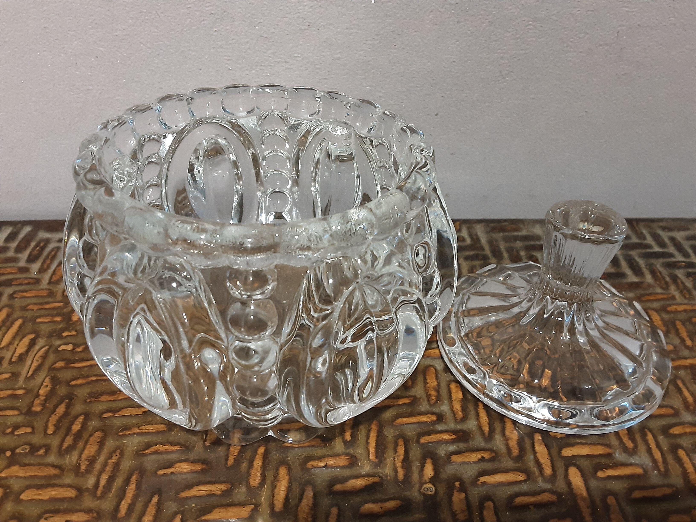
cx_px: 348
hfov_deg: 63.4
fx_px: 563
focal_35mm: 28
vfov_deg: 49.7
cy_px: 261
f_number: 1.9
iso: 200
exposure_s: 1/25
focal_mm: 2.9
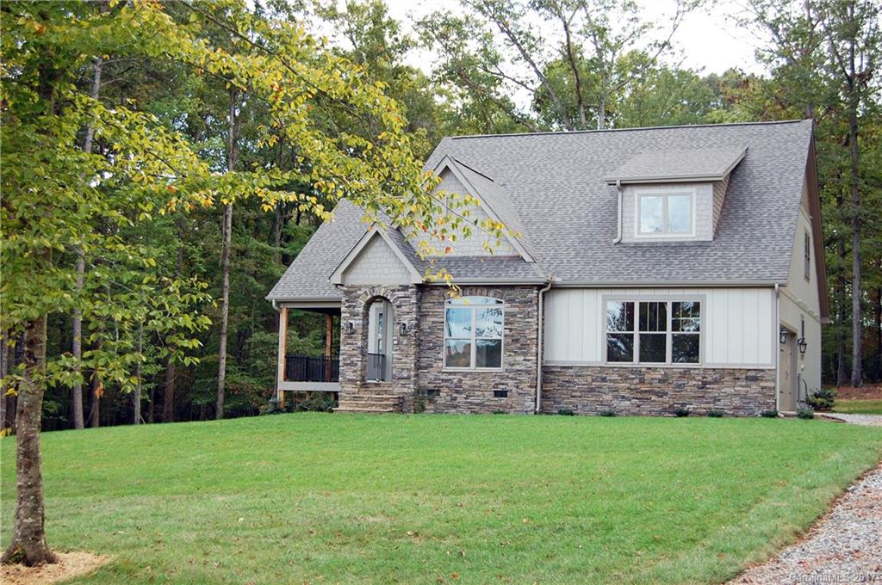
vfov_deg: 25.7
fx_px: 1285
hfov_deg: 37.9
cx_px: 441
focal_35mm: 52
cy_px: 292
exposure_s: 1/125
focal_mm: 35
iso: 200
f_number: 5.6
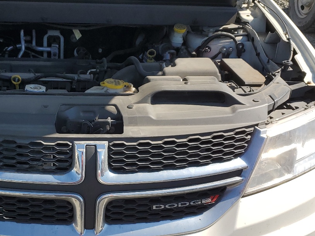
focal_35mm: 51
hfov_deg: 36.7
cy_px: 167
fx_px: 464
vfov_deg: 28.3
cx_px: 81
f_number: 1.5
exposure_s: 1/2500
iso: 50
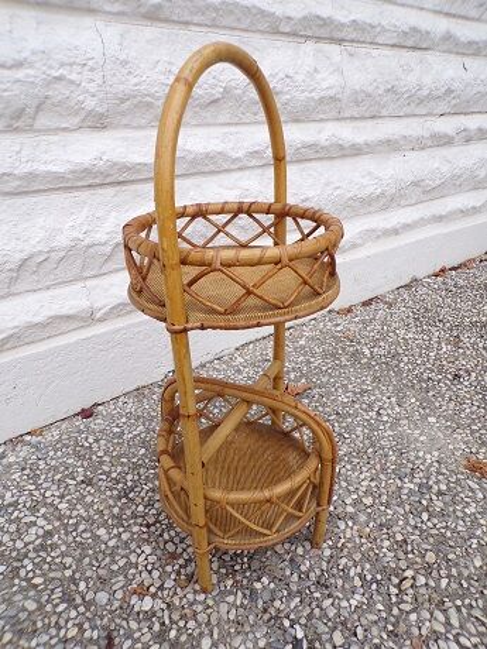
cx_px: 244
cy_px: 324
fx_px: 450
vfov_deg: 71.6
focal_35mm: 24
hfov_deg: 56.8
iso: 80
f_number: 4.3
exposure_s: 1/100
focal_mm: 4.3
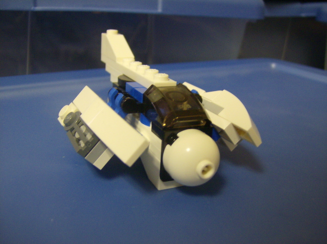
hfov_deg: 51.5
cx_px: 164
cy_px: 122
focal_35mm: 36
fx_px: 339
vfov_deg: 39.5
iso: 200
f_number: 2.8
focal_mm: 6
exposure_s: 1/7
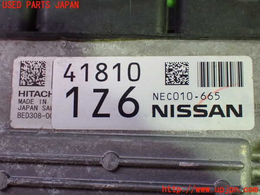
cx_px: 130
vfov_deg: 30.9
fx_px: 353
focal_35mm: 47
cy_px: 98
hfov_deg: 40.4
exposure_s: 1/50
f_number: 3.1
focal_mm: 8.4
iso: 1250
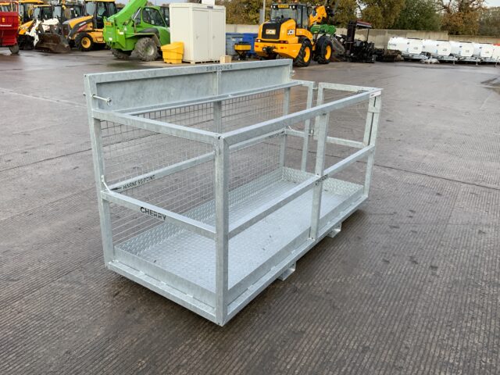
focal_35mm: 29
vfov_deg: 48.2
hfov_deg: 61.7
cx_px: 250
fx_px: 419
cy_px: 188
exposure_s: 1/394
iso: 16
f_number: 1.8
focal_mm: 3
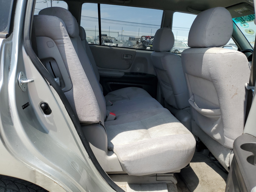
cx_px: 128
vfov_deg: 53.1
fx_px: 192
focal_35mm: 26
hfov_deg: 67.3
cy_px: 96
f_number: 1.5
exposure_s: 1/1667
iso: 50
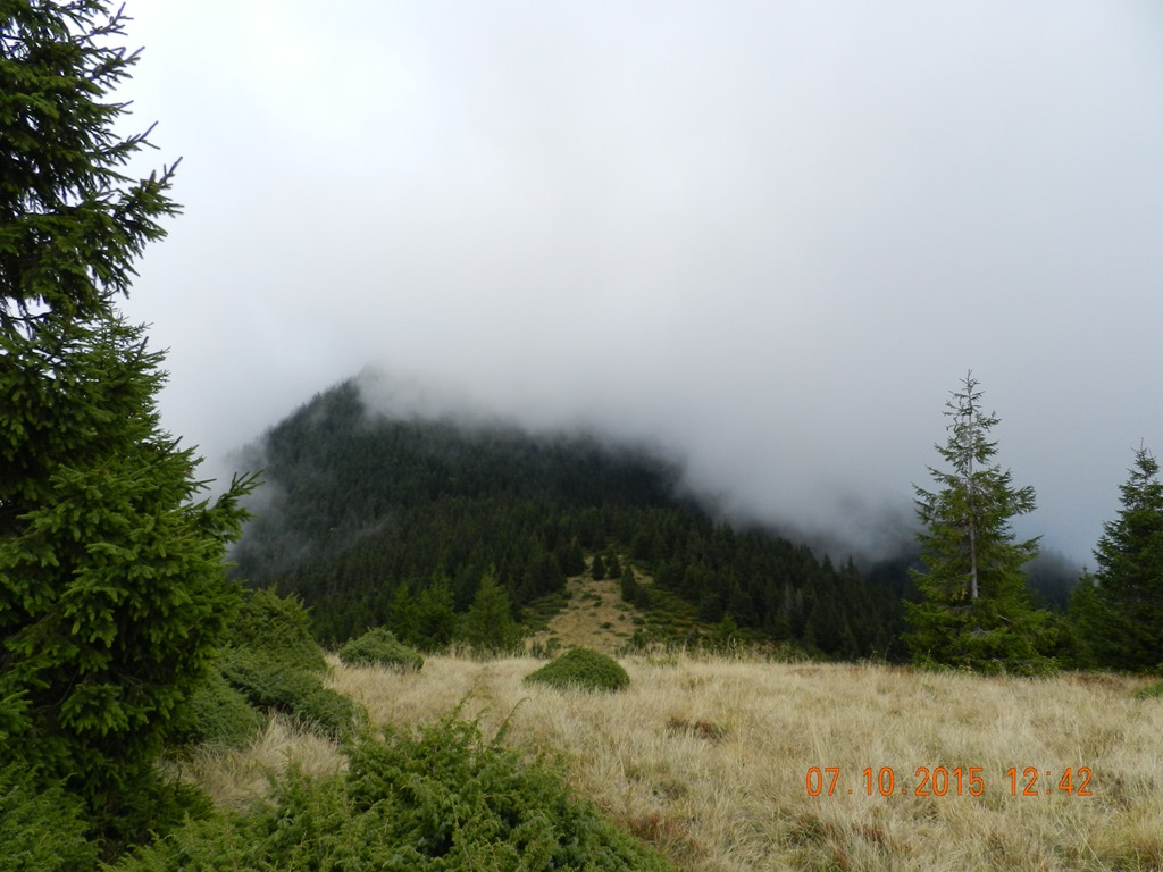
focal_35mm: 23
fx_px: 773
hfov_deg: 73.9
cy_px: 436
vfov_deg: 58.9
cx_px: 582
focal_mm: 4
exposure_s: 1/800
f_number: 4
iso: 160
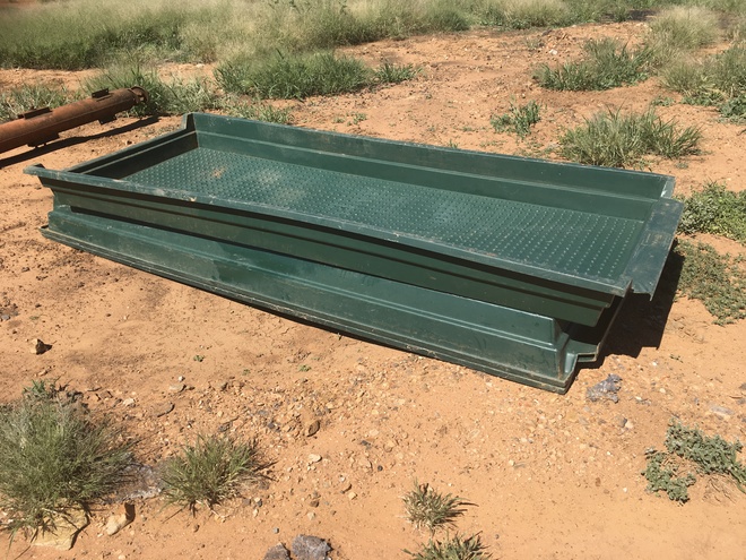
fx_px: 625
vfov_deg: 48.2
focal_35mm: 29
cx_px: 373
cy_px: 280
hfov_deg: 61.7
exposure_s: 1/1538
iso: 25
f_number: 2.2
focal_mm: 4.15
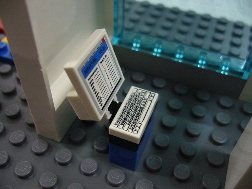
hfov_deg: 52.6
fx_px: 255
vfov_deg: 40.7
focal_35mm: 35
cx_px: 126
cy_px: 94
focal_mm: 5.8
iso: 200
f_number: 2.8
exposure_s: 1/8
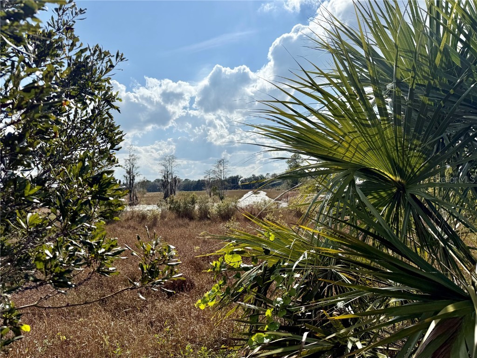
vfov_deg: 56.8
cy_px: 179
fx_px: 331
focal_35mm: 24
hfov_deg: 71.6
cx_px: 238
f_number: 1.78
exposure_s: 1/14286
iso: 80
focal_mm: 6.76
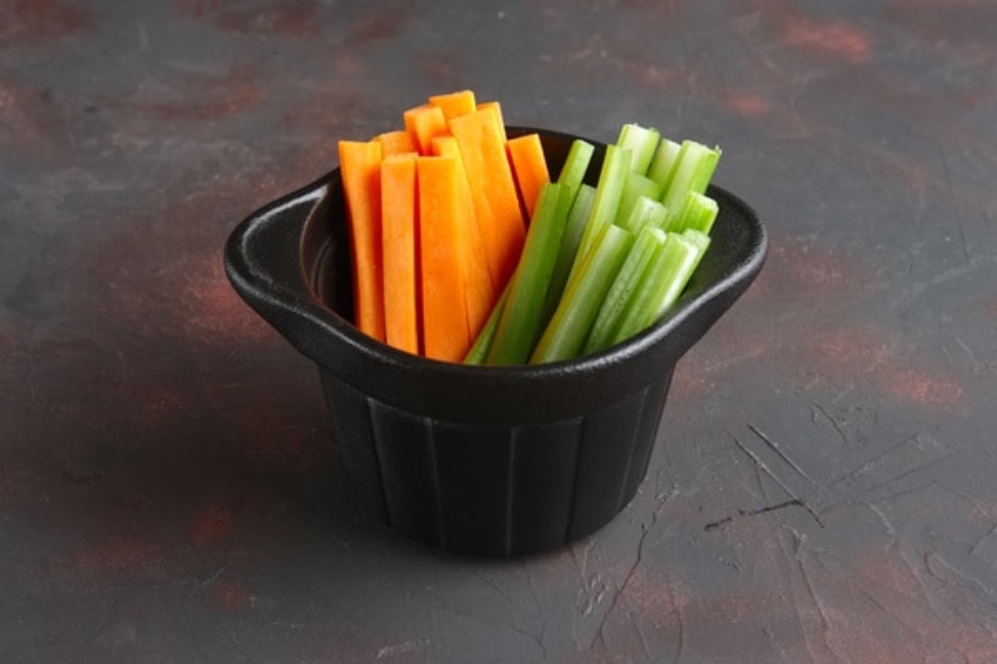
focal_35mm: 53
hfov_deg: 37.5
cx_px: 498
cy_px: 332
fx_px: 1468
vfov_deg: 25.5
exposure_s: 1/160
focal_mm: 35
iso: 200
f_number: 8
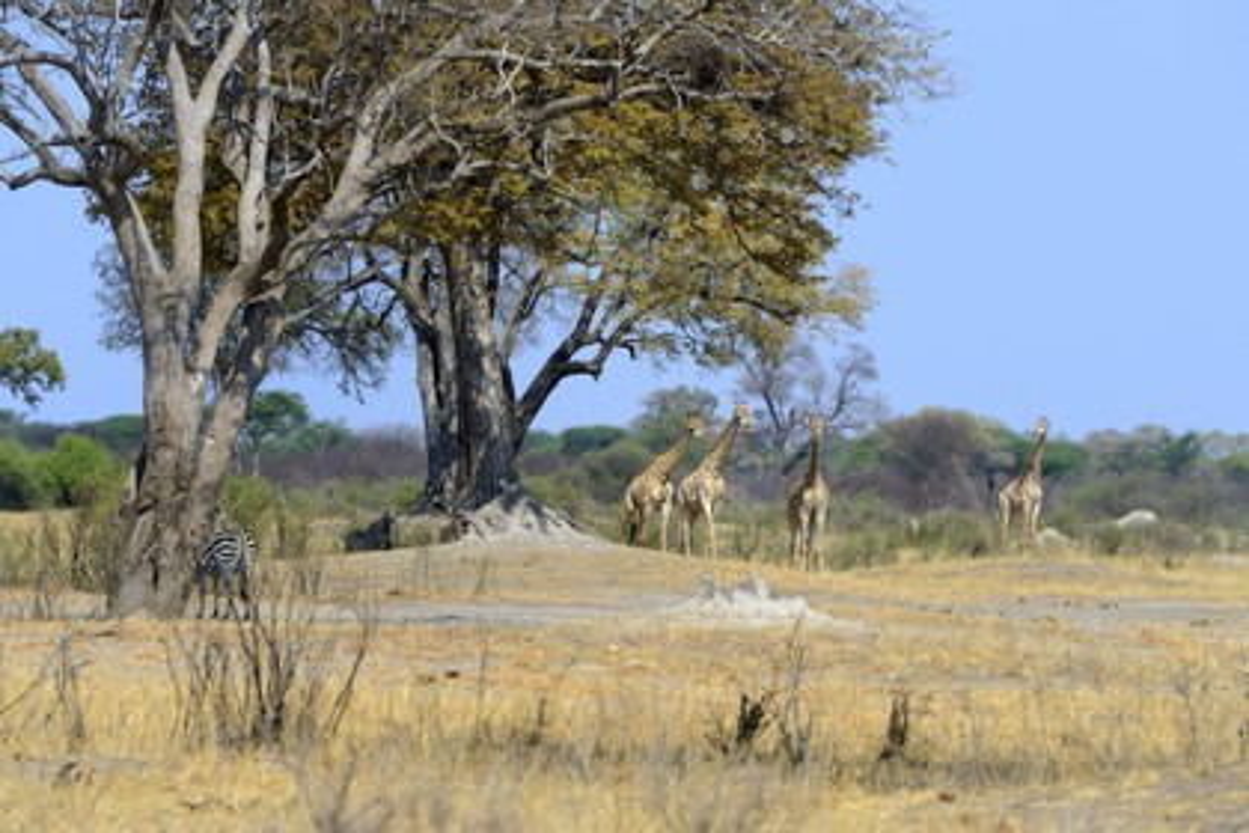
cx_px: 624
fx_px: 9714
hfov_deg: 7.4
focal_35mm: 280
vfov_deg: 4.9
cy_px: 416
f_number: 9
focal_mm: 280
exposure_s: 1/800
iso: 400
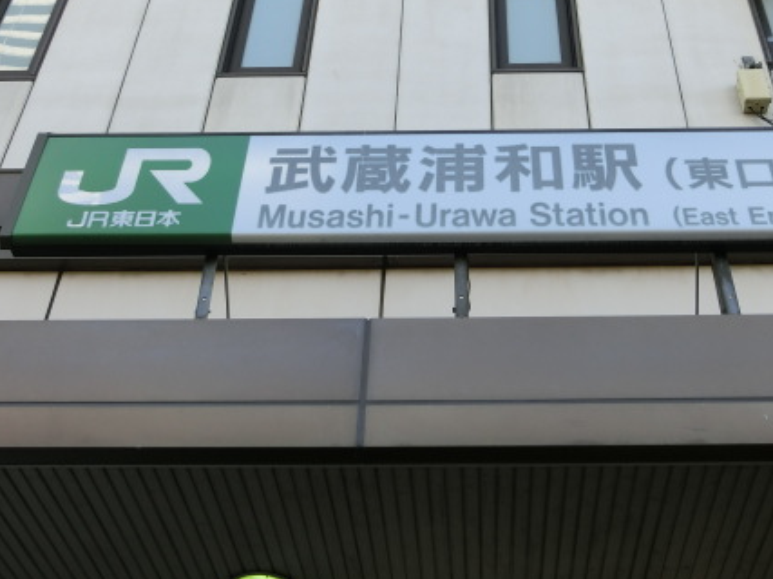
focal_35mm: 51
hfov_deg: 37.4
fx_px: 1139
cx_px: 444
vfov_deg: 28.2
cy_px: 154
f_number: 3.9
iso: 80
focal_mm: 6
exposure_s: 1/160
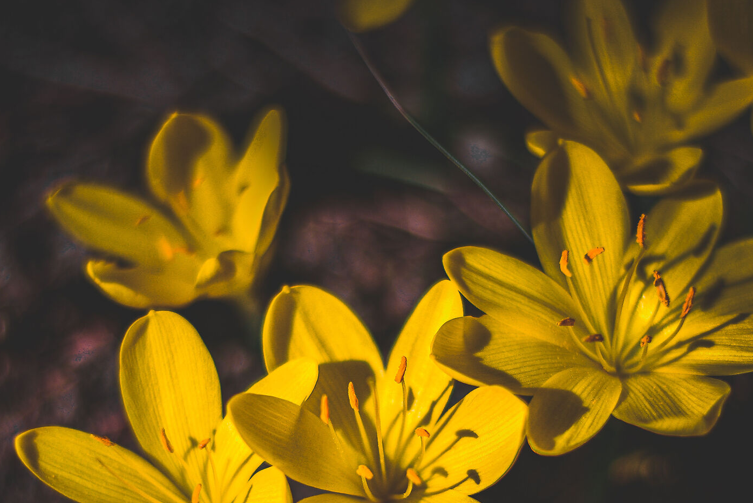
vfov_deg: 15.8
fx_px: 1799
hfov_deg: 23.6
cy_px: 423
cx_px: 381
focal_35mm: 86
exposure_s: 1/2500
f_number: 1.8
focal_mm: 50
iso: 50
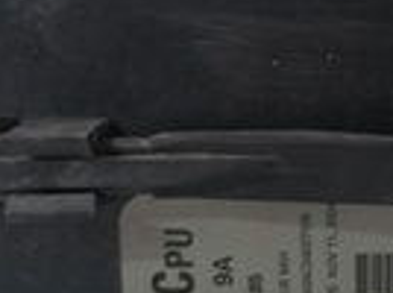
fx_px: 1145
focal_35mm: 101
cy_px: 34
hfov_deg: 17.6
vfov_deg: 14.5
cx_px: 584
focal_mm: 3.95
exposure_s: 1/33.3
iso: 200
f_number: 1.8
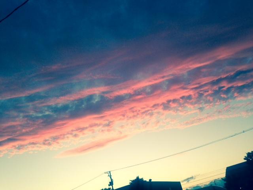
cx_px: 126
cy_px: 95
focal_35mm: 33
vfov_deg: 42.9
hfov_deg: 55.4
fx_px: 241
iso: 80
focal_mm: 4.12
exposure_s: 1/120
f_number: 2.4
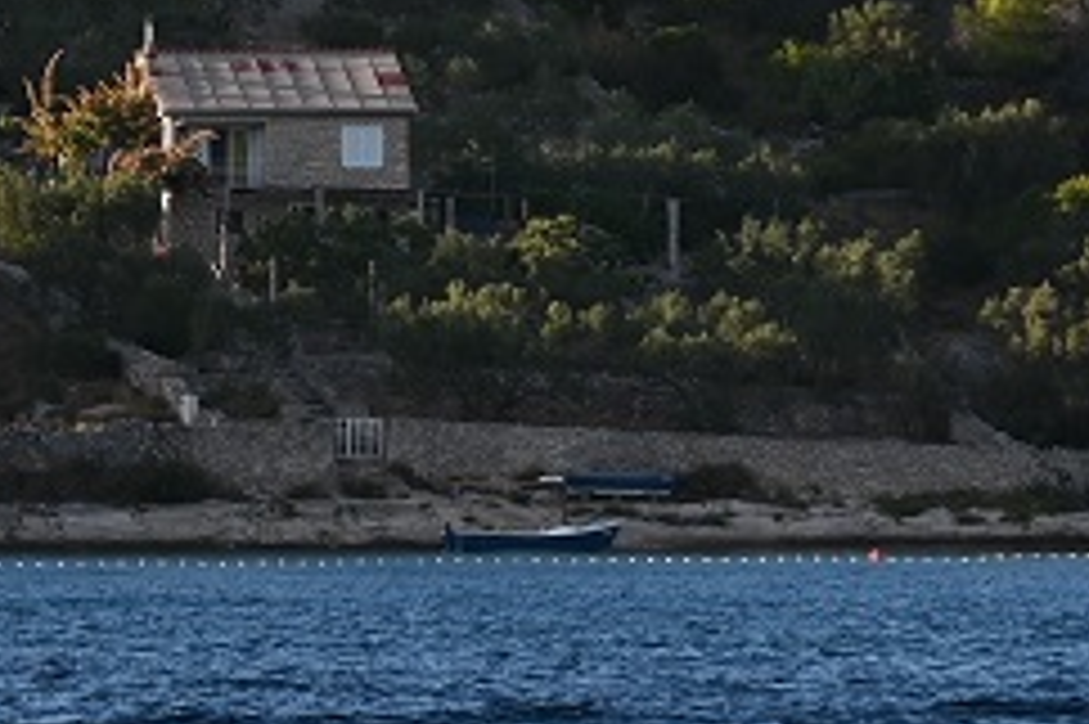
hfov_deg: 5.4
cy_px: -596
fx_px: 11366
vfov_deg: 3.6
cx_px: -662
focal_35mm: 376
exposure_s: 1/500
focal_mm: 70
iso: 160
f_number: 5.6
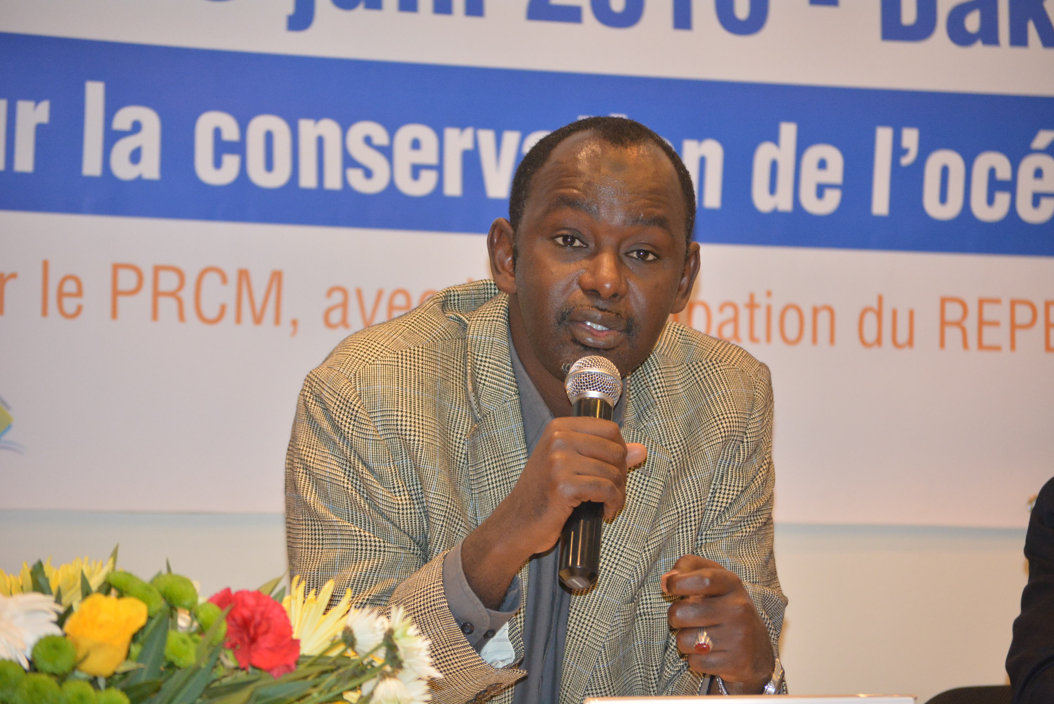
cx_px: 527
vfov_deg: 9.2
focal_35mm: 150
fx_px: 4395
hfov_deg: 13.7
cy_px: 352
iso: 1800
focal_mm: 100
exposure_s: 1/60
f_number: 4.5
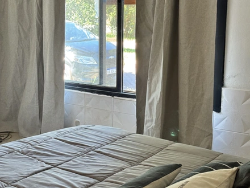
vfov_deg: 30.3
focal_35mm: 48
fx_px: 347
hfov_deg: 39.7
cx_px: 125
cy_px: 94
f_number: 1.78
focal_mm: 6.76
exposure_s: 1/60
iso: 125
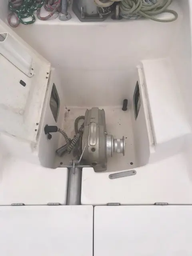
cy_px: 128
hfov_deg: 49.7
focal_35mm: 28
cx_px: 96
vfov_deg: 63.4
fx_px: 207
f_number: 1.8
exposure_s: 1/4566
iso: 20
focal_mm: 3.99
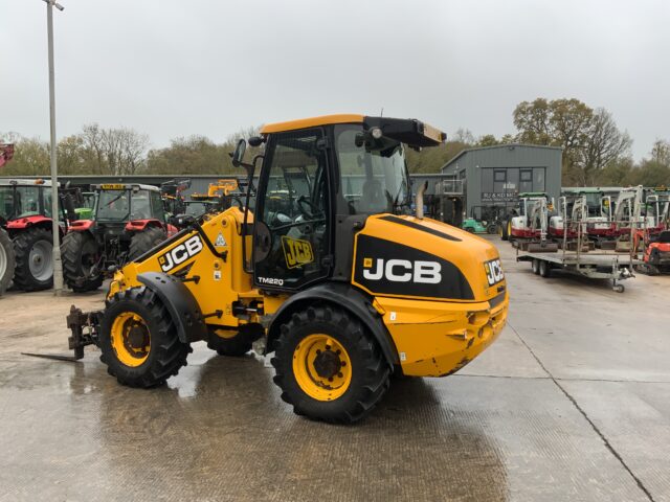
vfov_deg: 48.2
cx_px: 335
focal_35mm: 29
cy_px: 251
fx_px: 561
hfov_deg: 61.7
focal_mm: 3
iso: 16
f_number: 1.8
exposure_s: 1/325
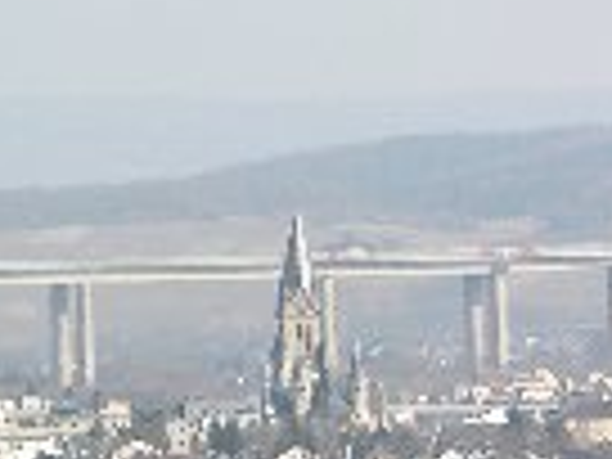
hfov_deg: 2.4
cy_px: 198
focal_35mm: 822
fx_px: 14533
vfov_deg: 1.8
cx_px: 371
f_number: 6.4
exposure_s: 1/154
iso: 50
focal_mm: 48.5
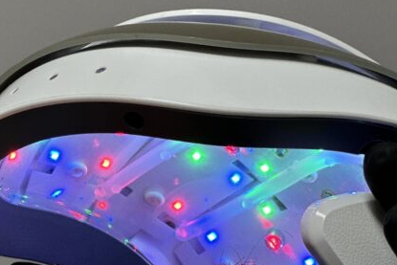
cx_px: 59
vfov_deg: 9.9
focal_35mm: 139
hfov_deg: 14.6
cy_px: 178
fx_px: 1533
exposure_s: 1/50
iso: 125
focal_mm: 9
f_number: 2.8
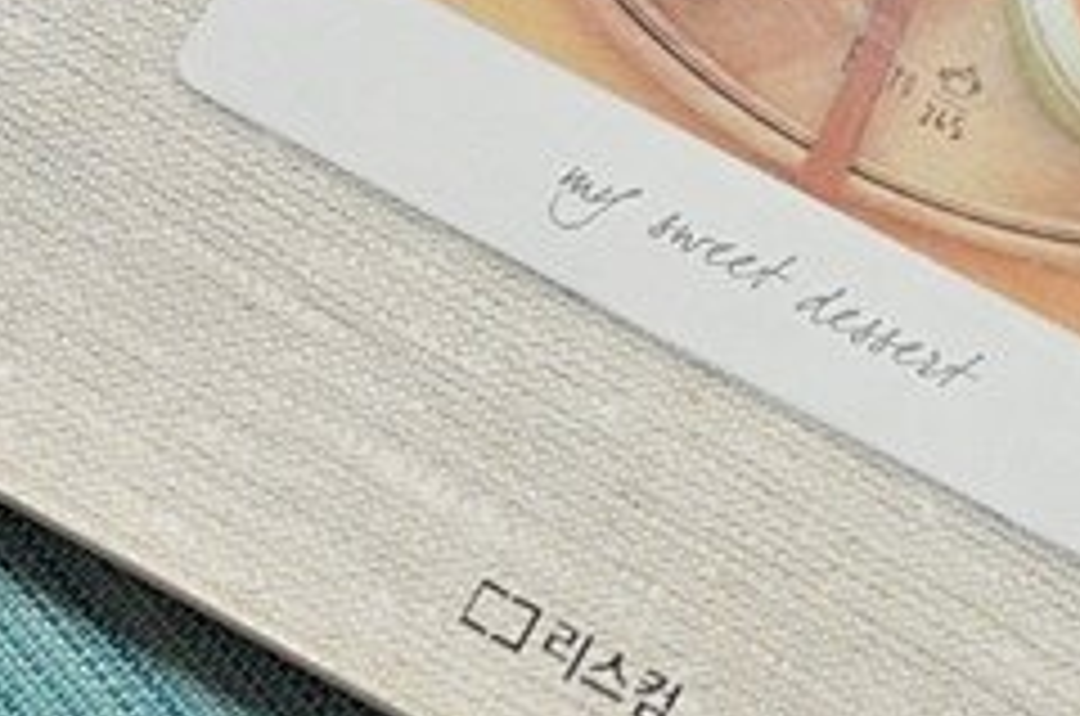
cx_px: 1188
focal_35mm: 175
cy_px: -315
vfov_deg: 7.7
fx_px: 5229
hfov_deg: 11.6
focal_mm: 35
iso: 800
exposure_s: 1/60
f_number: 4.8
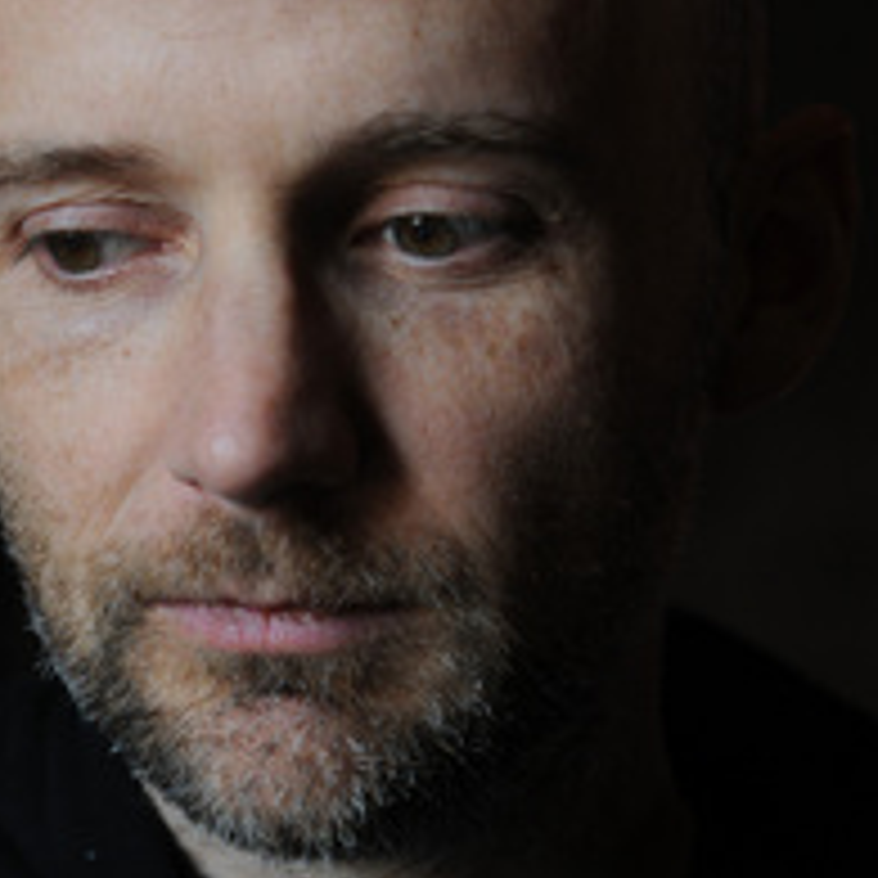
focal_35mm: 162
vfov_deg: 10.8
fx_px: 4649
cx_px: 297
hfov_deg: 10.8
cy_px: 320
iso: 400
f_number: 4
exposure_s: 1/50
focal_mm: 62
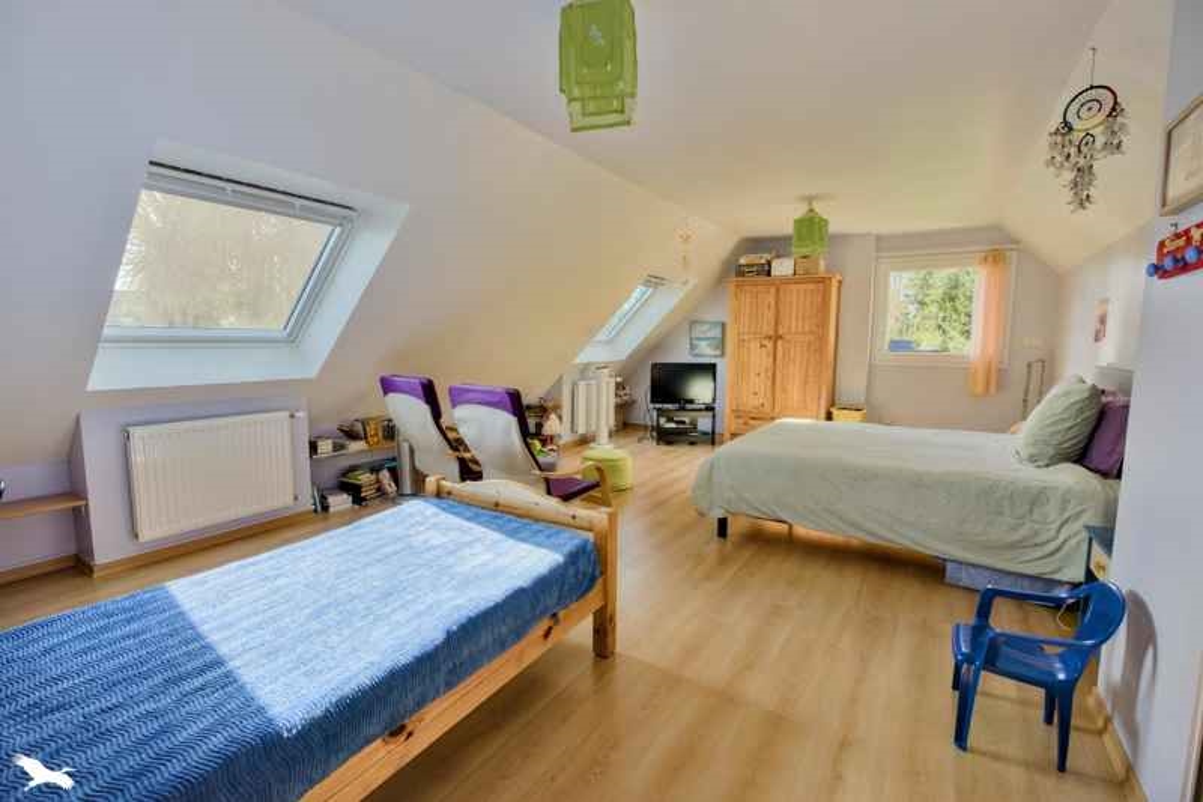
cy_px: 401
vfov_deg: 73.7
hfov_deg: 96.7
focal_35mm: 16
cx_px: 602
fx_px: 535
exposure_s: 1/800
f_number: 8
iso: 800
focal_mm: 16
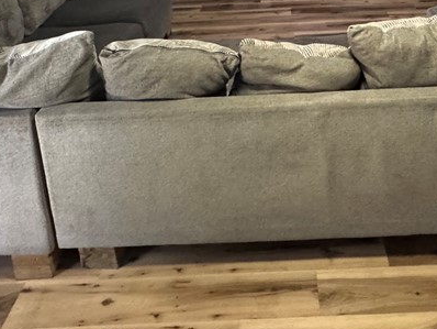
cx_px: 276
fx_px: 455
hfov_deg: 50.8
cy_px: -69
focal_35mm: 36
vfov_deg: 32.5
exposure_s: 1/60
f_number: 2.2
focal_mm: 2.22
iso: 1000
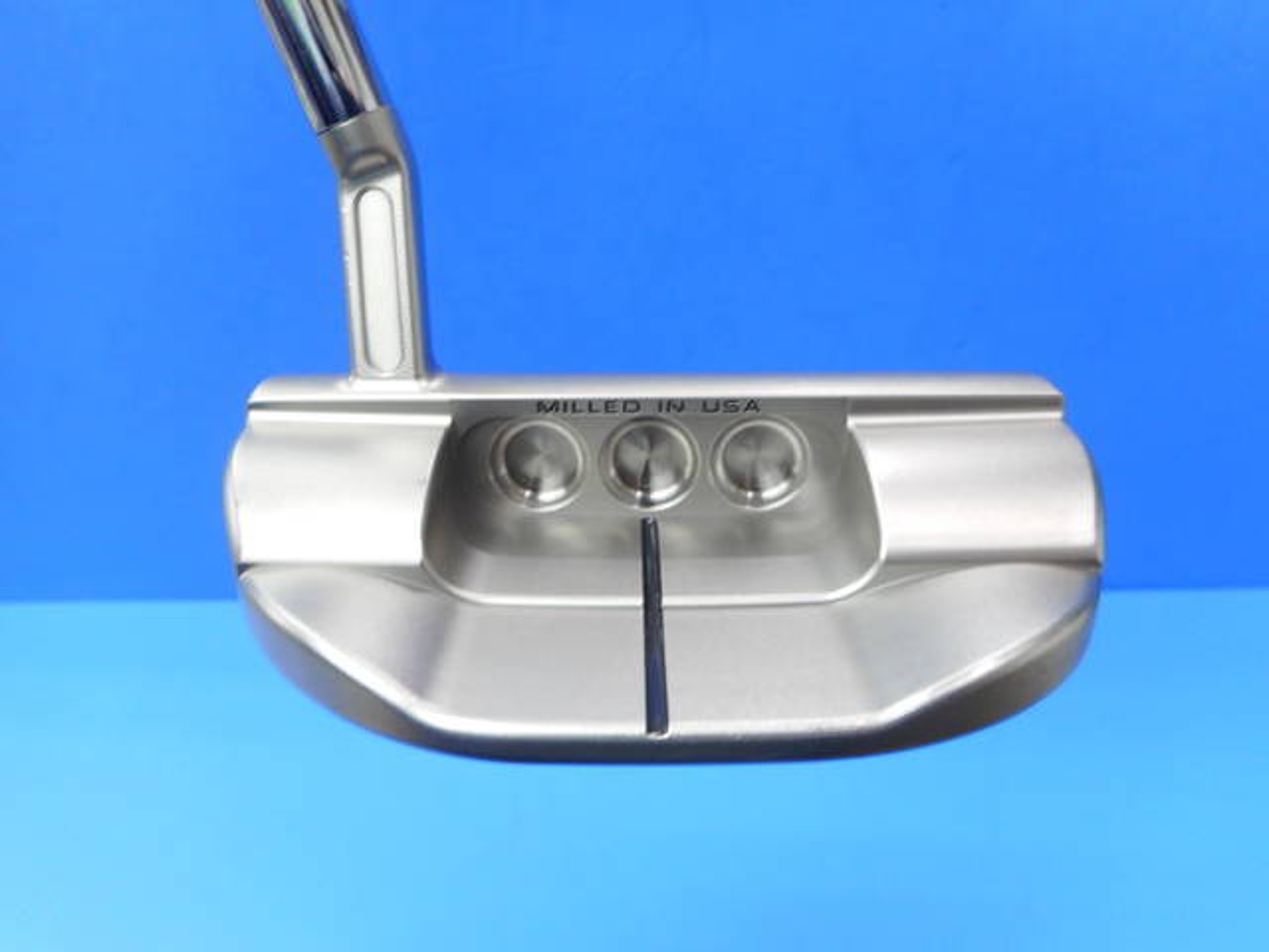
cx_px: 634
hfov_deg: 69.4
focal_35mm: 25
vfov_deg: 54.9
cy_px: 476
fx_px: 916
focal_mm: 4.5
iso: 160
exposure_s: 1/30
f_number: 3.7
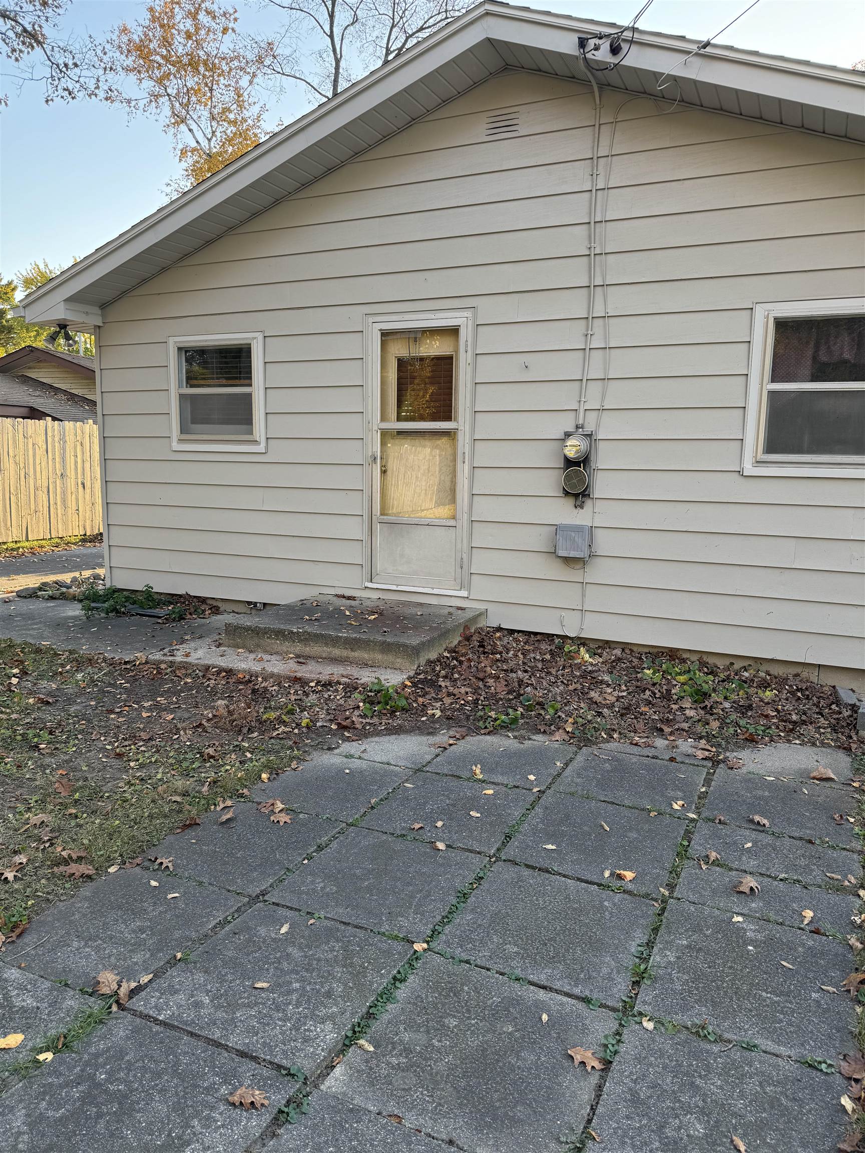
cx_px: 432
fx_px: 800
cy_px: 576
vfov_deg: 71.6
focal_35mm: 24
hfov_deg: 56.8
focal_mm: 6.76
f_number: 1.78
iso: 80
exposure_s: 1/226
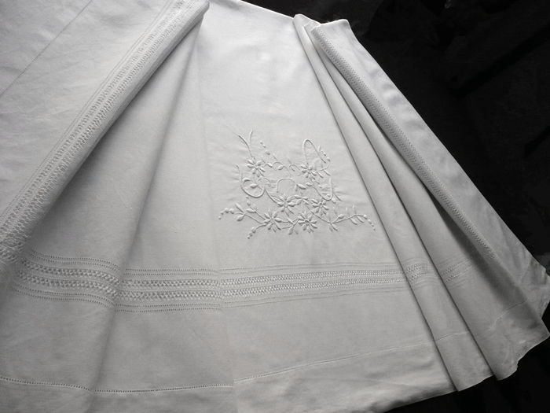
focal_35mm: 35
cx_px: 275
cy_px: 206
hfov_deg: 52.6
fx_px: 556
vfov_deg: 40.7
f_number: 2.8
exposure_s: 1/400
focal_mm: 5.8
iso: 400
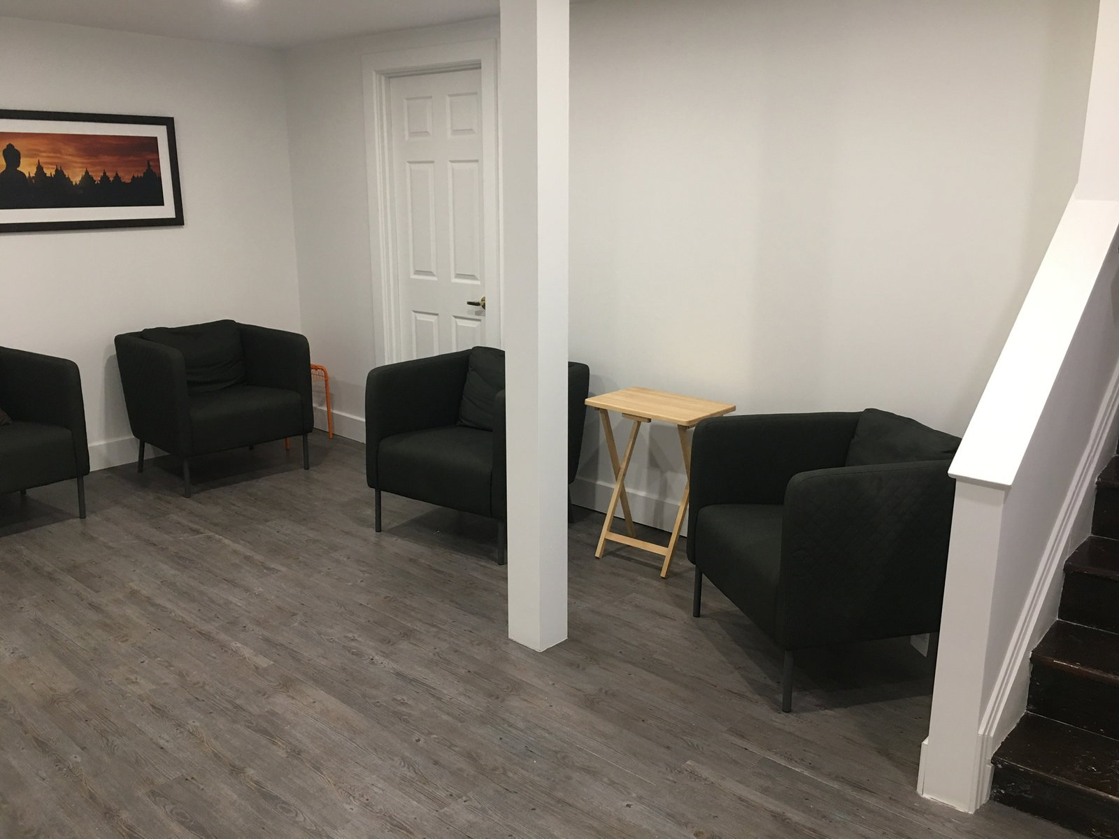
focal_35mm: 29
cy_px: 420
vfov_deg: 48.2
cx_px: 560
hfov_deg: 61.7
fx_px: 937
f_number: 2.2
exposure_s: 1/15
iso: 50
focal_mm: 4.15
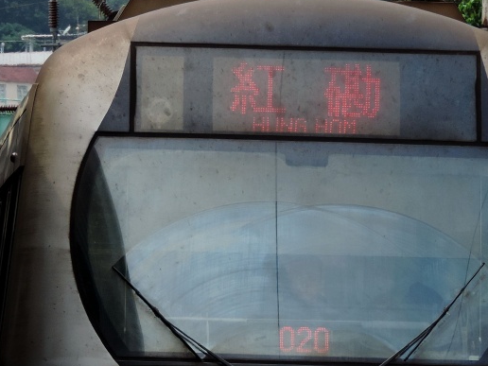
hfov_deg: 3.1
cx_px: 284
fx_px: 9008
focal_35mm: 639
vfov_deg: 2.3
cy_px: 321
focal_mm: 49
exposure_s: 1/250
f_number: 4.7
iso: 80
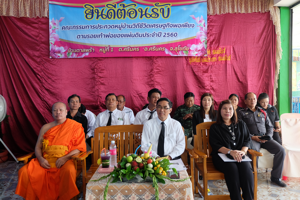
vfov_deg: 41.1
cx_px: 150
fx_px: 267
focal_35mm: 32
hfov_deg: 58.7
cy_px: 100
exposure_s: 1/42
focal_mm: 21.1
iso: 400
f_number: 4
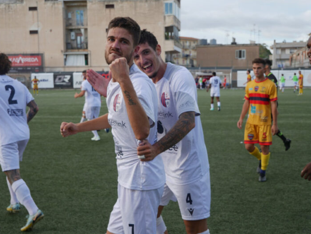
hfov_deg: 40.4
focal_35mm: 47
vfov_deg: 30.9
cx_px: 146
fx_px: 423
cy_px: 121
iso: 200
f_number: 4.2
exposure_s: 1/500
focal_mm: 22
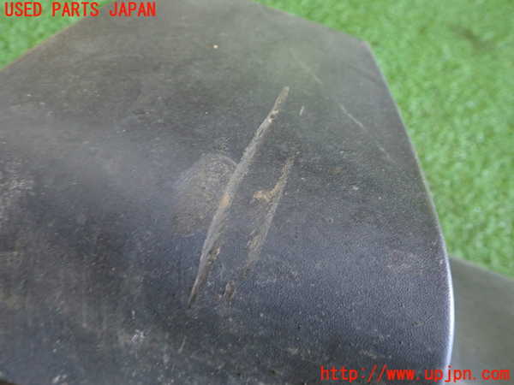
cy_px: 192
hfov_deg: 60.0
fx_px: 445
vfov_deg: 46.8
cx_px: 257
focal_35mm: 30
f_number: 2.3
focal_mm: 5.4
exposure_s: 1/30
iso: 800
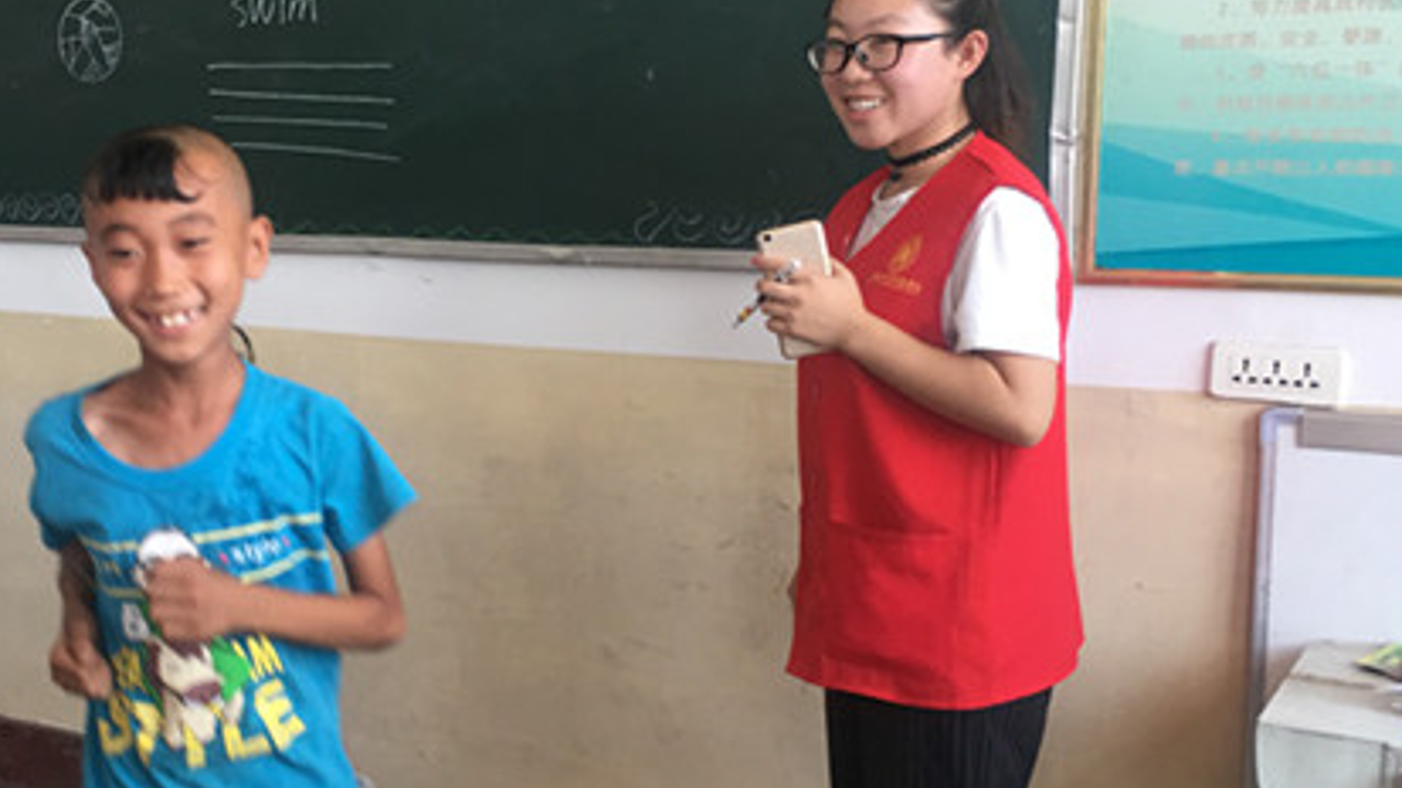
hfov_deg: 41.3
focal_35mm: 49
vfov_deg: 24.4
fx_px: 1821
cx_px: 414
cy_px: 387
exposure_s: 1/33
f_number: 2.2
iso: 32
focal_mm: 4.15
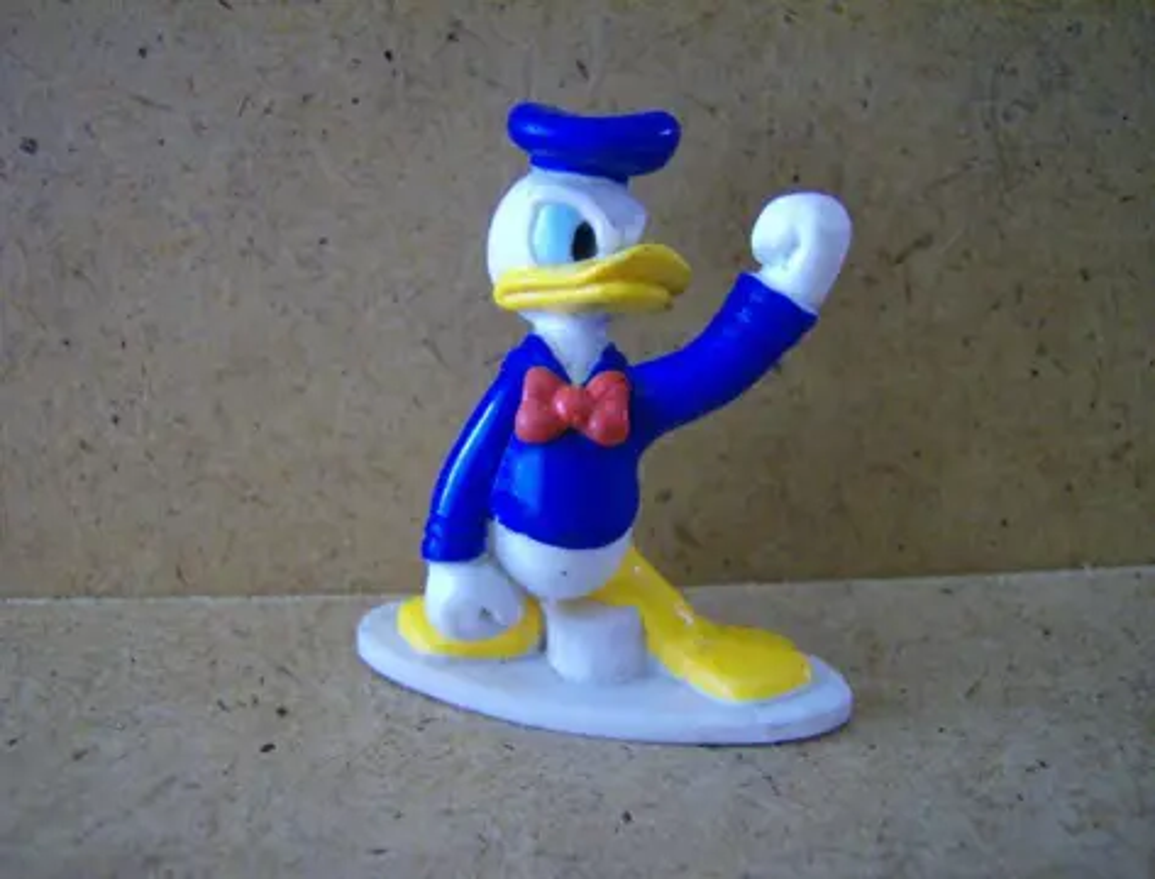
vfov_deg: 40.0
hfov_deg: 51.1
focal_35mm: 36
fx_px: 1208
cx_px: 578
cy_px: 440
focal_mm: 6
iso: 200
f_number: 2.8
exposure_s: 1/27.5
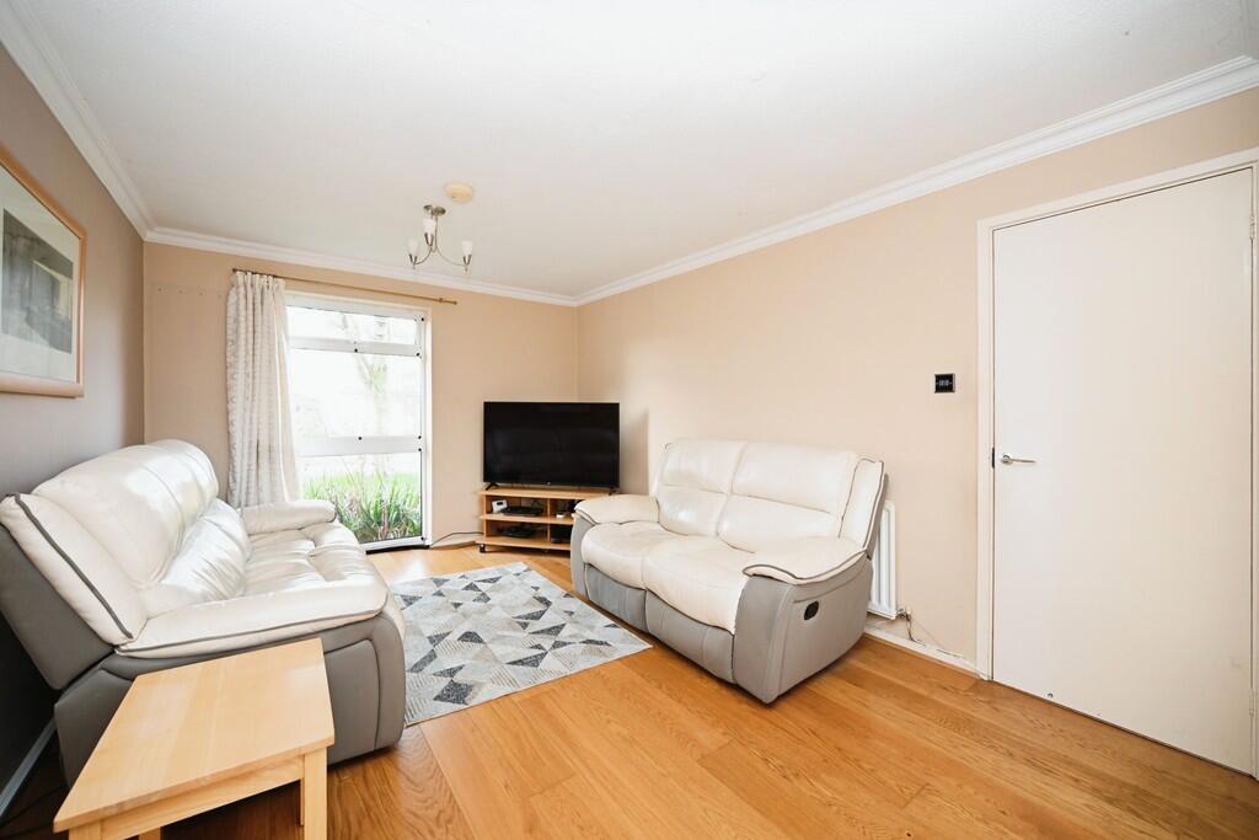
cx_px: 630
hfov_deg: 104.2
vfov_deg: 81.2
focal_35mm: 14
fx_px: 490
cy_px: 420
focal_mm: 14
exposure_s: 1/60
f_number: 4
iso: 800
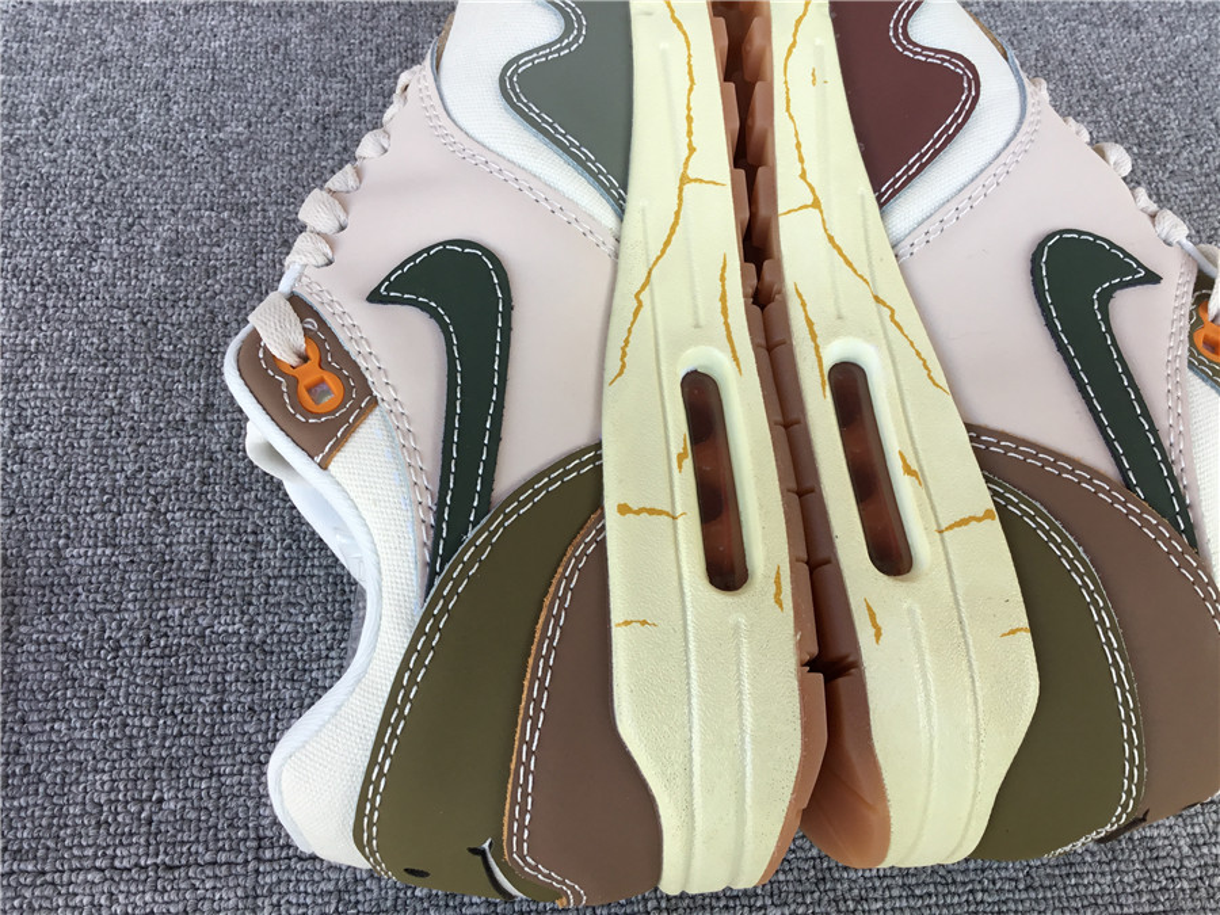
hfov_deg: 58.4
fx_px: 1093
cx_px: 610
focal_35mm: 31
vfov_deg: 45.4
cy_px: 458
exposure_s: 1/100
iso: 25
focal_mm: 3.3
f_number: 2.4
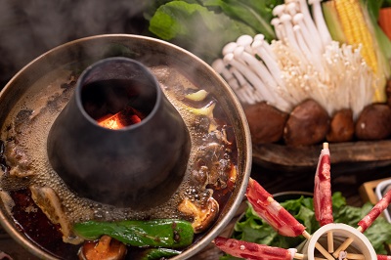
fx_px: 586
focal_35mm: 54
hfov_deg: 36.9
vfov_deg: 25.0
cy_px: 130
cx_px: 196
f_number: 2.8
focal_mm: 54
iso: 2000
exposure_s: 1/80
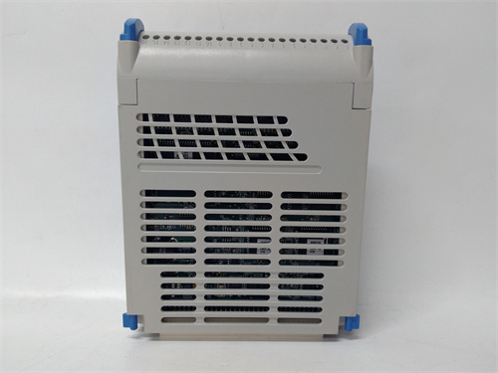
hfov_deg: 65.3
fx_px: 388
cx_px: 249
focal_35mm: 27
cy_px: 186
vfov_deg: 51.4
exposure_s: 1/33
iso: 211
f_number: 2
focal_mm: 3.79
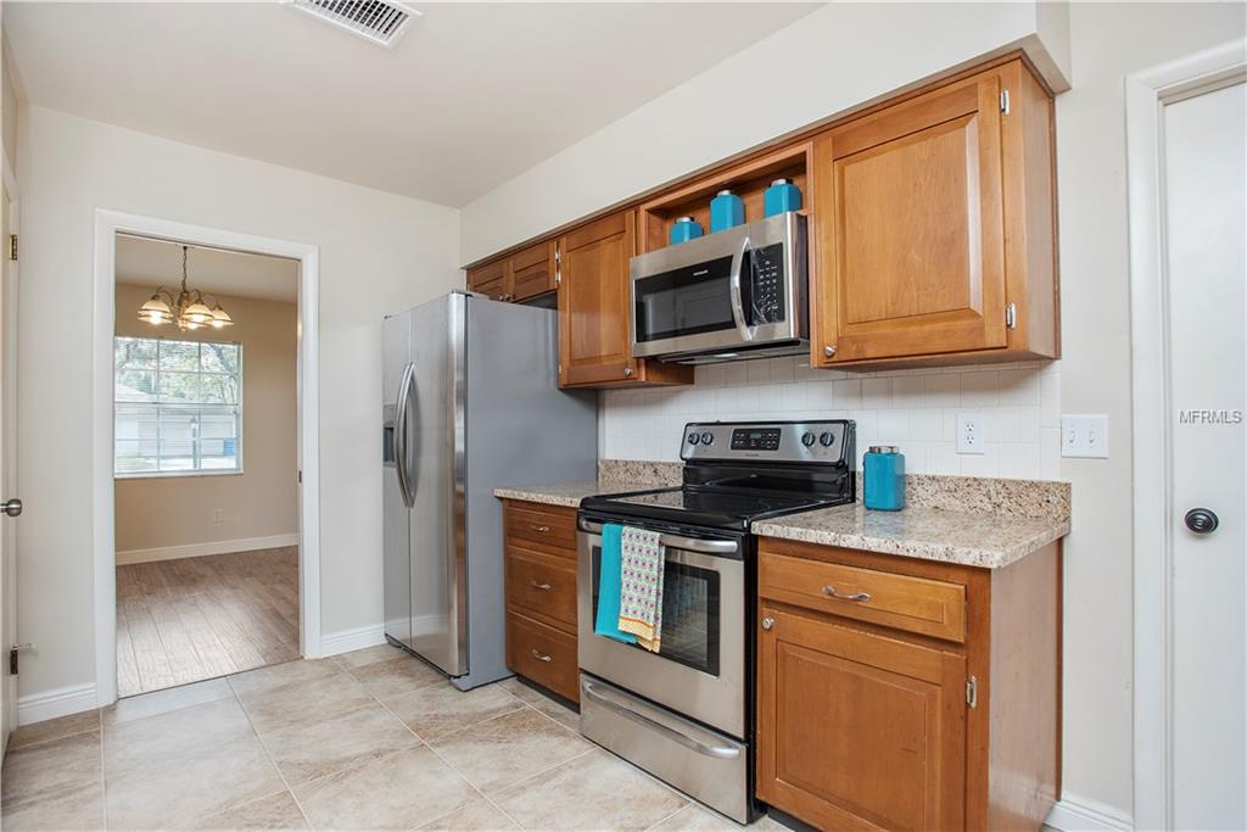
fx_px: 589
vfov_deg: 70.5
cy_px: 416
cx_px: 624
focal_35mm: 17
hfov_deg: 93.3
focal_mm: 17
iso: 400
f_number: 8
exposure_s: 1/80
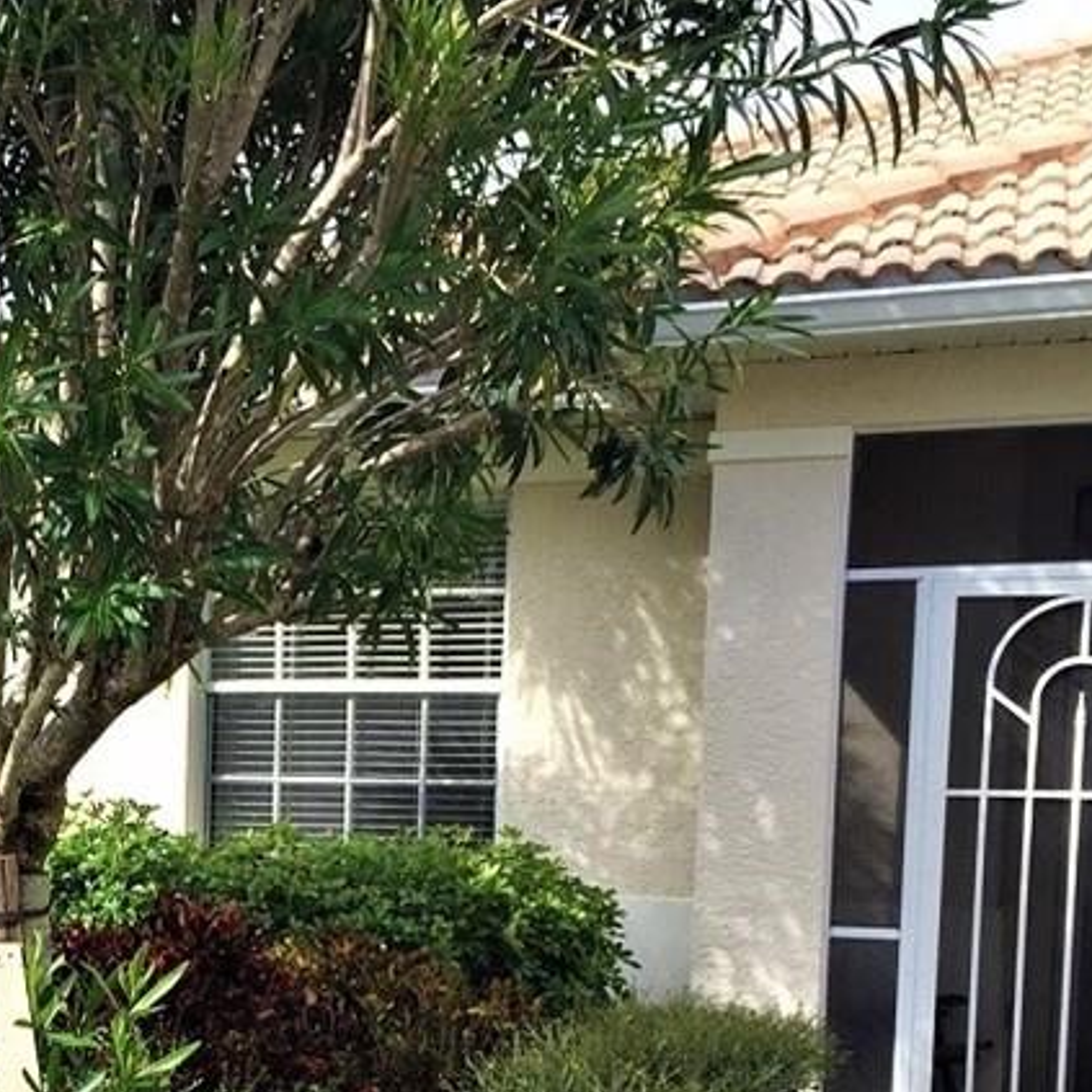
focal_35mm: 62
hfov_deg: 26.7
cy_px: 946
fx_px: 2213
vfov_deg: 26.9
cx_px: 88
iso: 32
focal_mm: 4.15
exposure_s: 1/942
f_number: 2.2
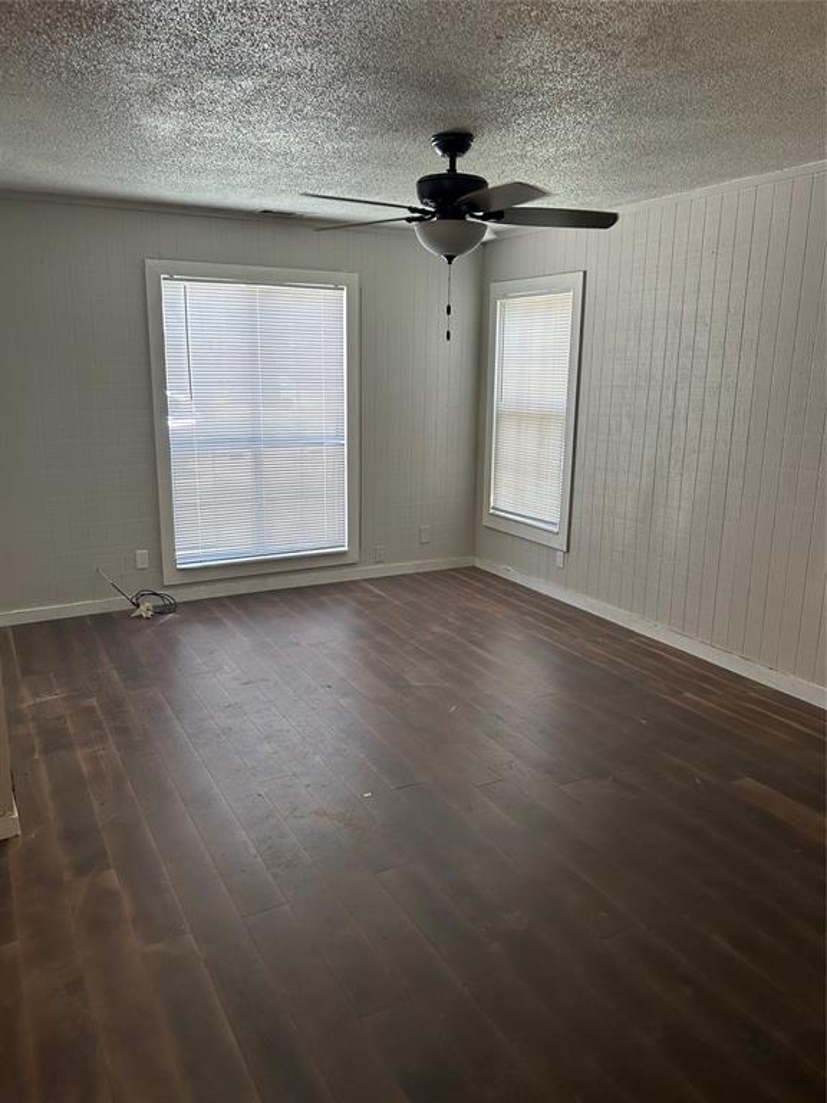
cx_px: 414
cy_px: 552
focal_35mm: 26
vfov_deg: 67.3
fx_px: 828
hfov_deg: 53.1
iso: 125
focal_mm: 5.7
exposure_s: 1/120
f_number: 1.5
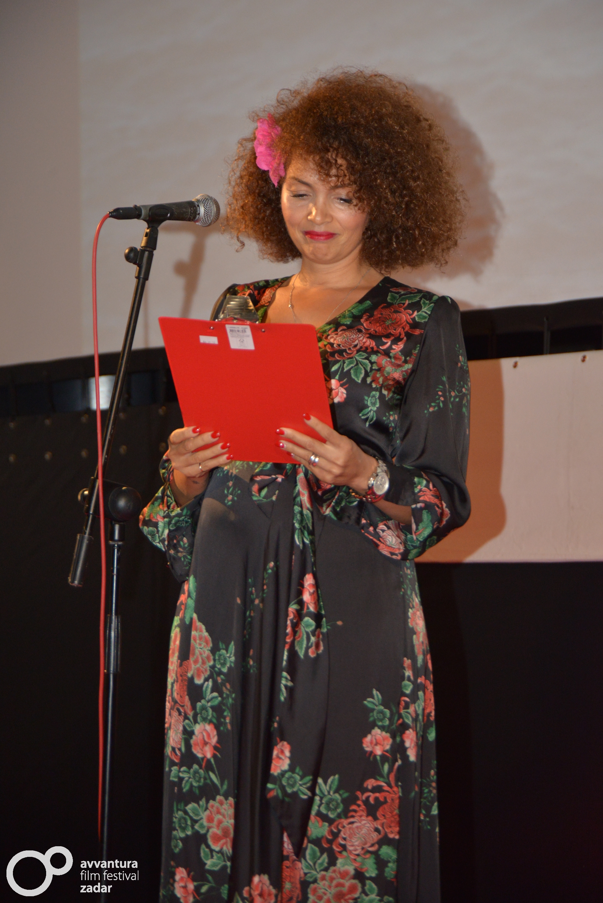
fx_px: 3012
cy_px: 452
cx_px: 302
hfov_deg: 11.4
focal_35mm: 120
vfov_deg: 17.1
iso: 2000
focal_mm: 120
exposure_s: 1/80
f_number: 6.3
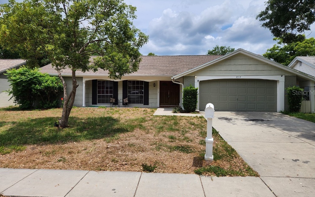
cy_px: 92
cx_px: 160
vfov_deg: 49.2
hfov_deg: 72.5
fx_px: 215
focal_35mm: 25
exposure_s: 1/2346
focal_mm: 5.4
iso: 20
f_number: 1.8
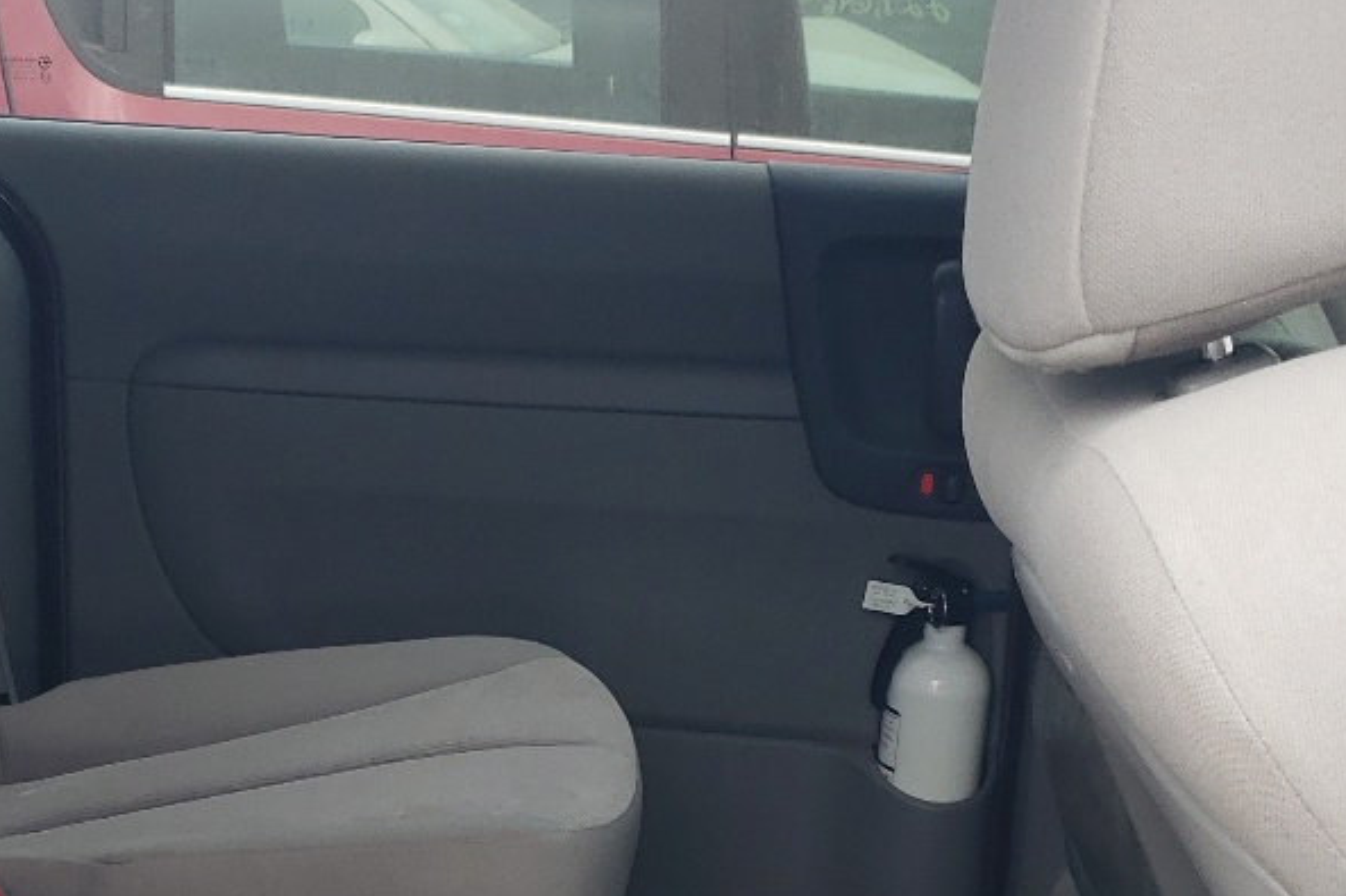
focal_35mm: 73
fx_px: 2728
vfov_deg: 18.2
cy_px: 903
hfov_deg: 27.3
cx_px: 320
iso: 50
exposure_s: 1/286
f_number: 1.5
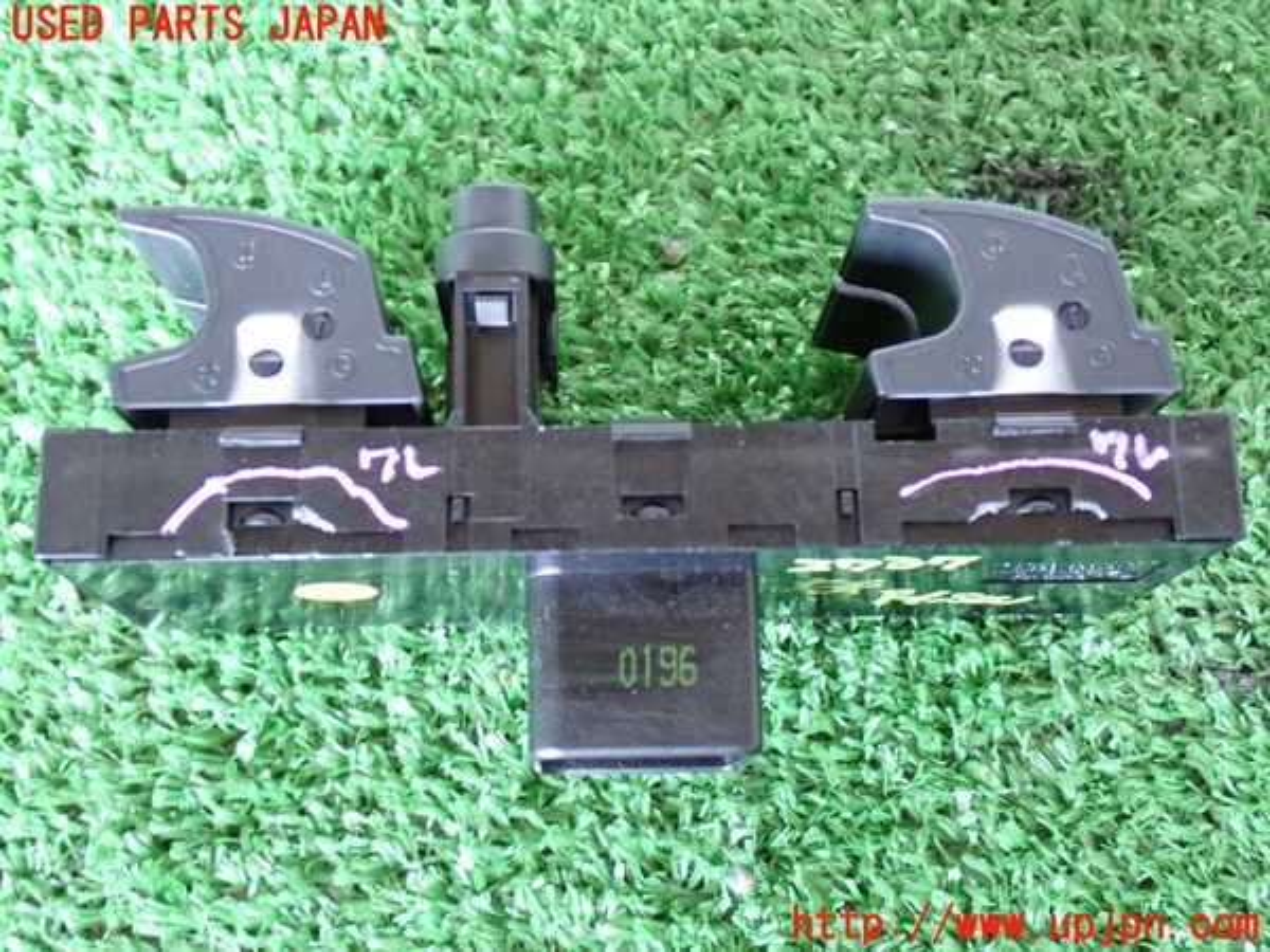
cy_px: 476
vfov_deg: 30.9
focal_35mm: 47
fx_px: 1724
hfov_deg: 40.4
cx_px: 635
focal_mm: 8.4
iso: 800
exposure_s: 1/13
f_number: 3.1
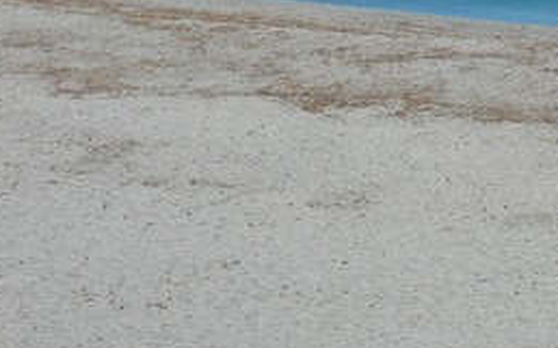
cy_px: -173
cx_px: 761
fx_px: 1642
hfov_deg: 17.8
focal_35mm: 108
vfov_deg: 11.6
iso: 100
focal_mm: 7.4
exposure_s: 1/320
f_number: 5.6
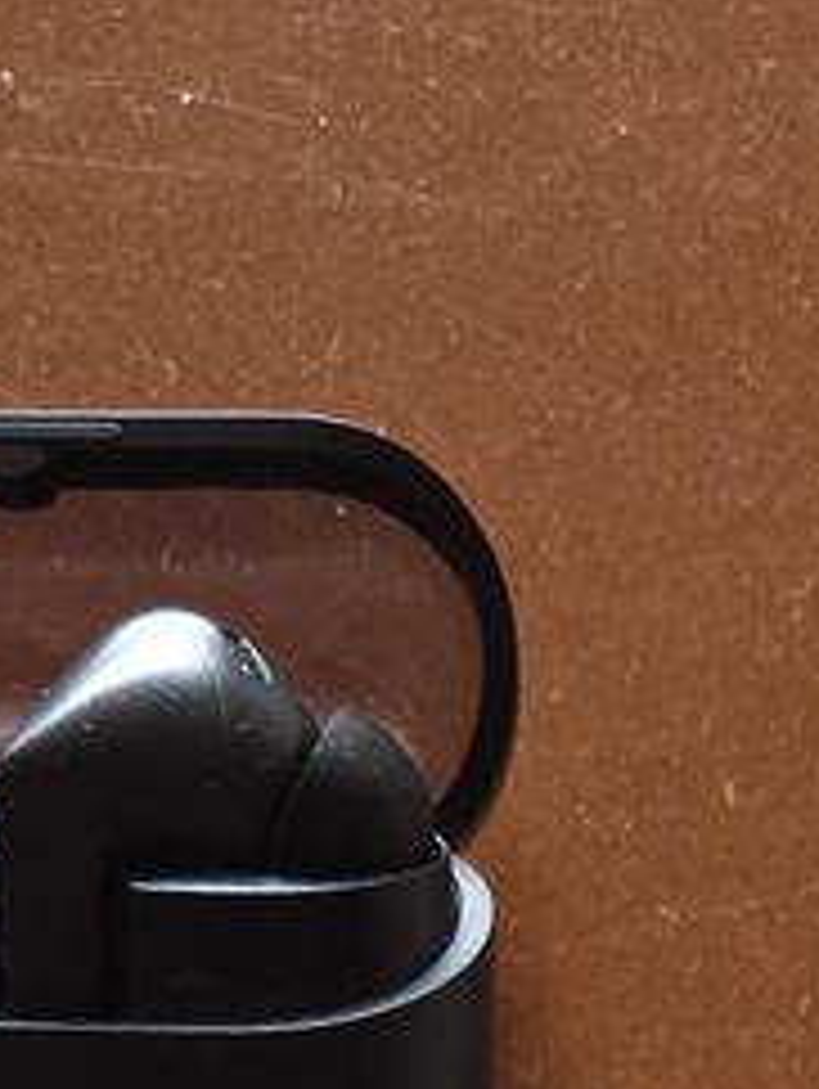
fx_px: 2992
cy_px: 2246
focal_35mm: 95
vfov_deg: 15.8
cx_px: 621
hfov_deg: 15.5
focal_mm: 5.4
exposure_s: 1/100
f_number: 1.8
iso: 800
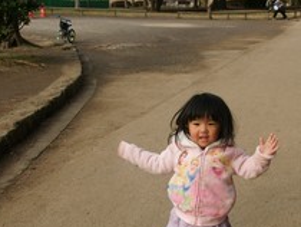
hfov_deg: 28.1
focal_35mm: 69
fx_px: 601
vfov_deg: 21.2
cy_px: 172
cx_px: 178
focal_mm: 24
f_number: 6.3
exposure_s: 1/250
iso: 200
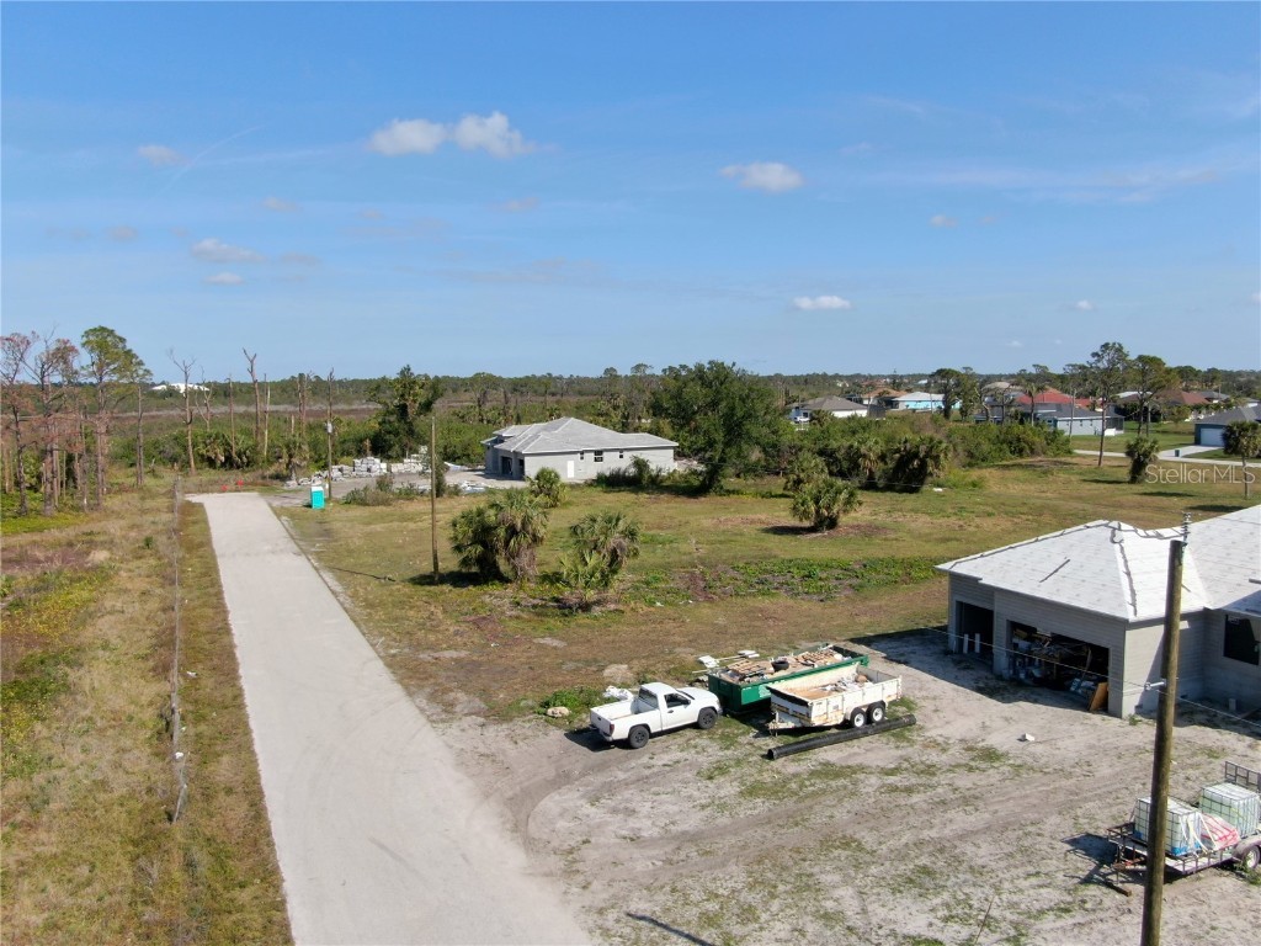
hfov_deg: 67.3
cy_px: 473
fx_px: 947
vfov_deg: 53.1
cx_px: 630
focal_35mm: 26
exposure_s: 1/1600
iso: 100
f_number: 2.9
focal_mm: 4.68
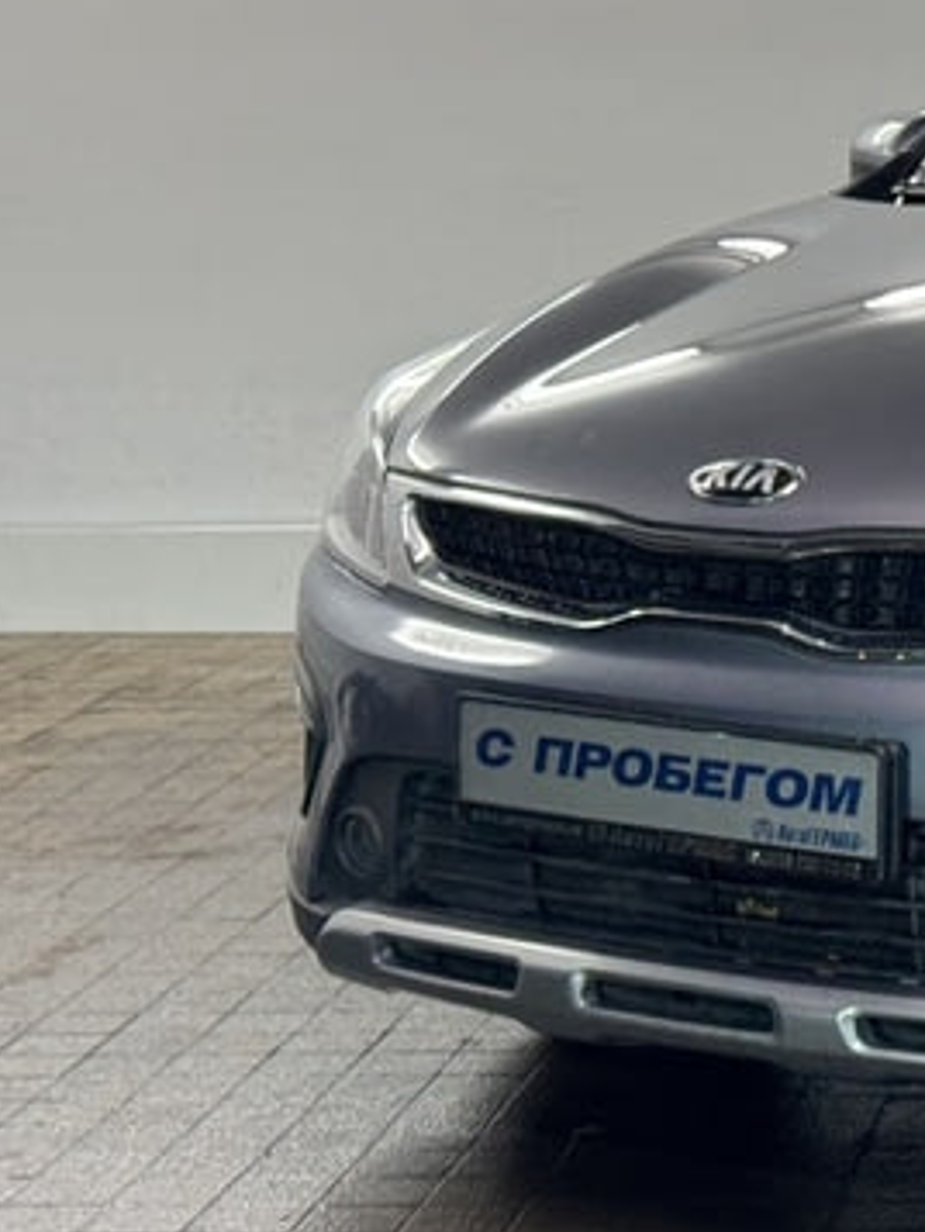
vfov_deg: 16.3
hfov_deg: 11.6
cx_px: 1526
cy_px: 471
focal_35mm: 121
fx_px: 4309
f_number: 1.78
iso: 64
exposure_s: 1/100
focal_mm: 6.76
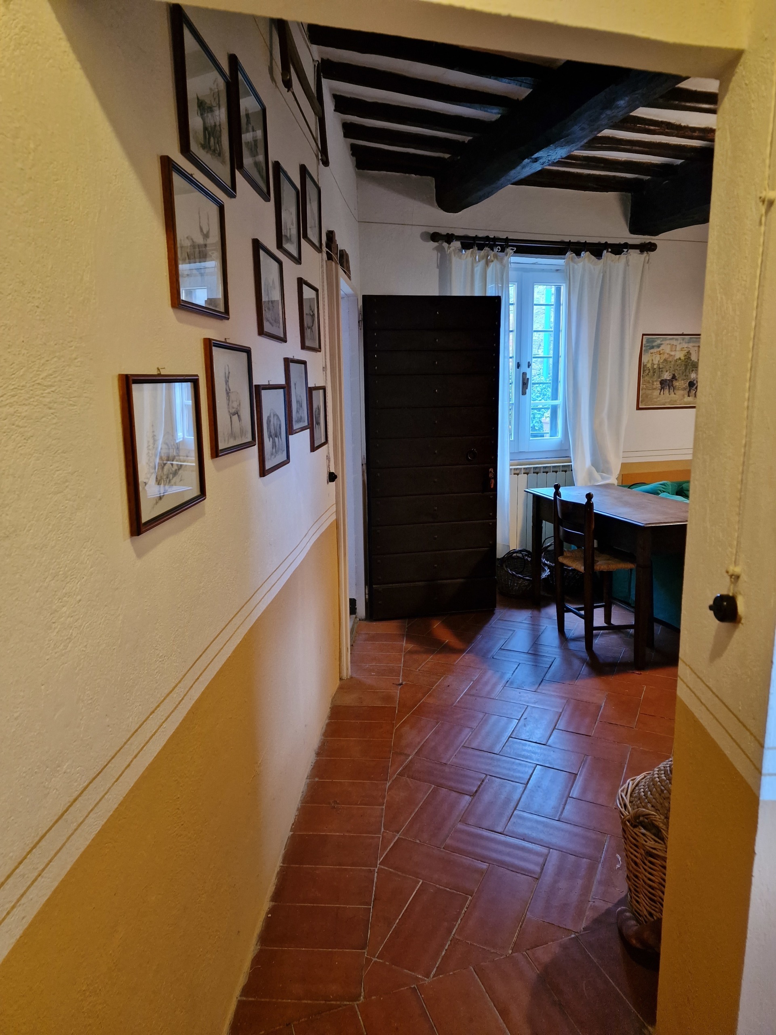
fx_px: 687
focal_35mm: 23
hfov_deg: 58.9
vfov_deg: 73.9
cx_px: 388
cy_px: 518
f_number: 1.8
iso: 500
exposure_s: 1/33
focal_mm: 6.4
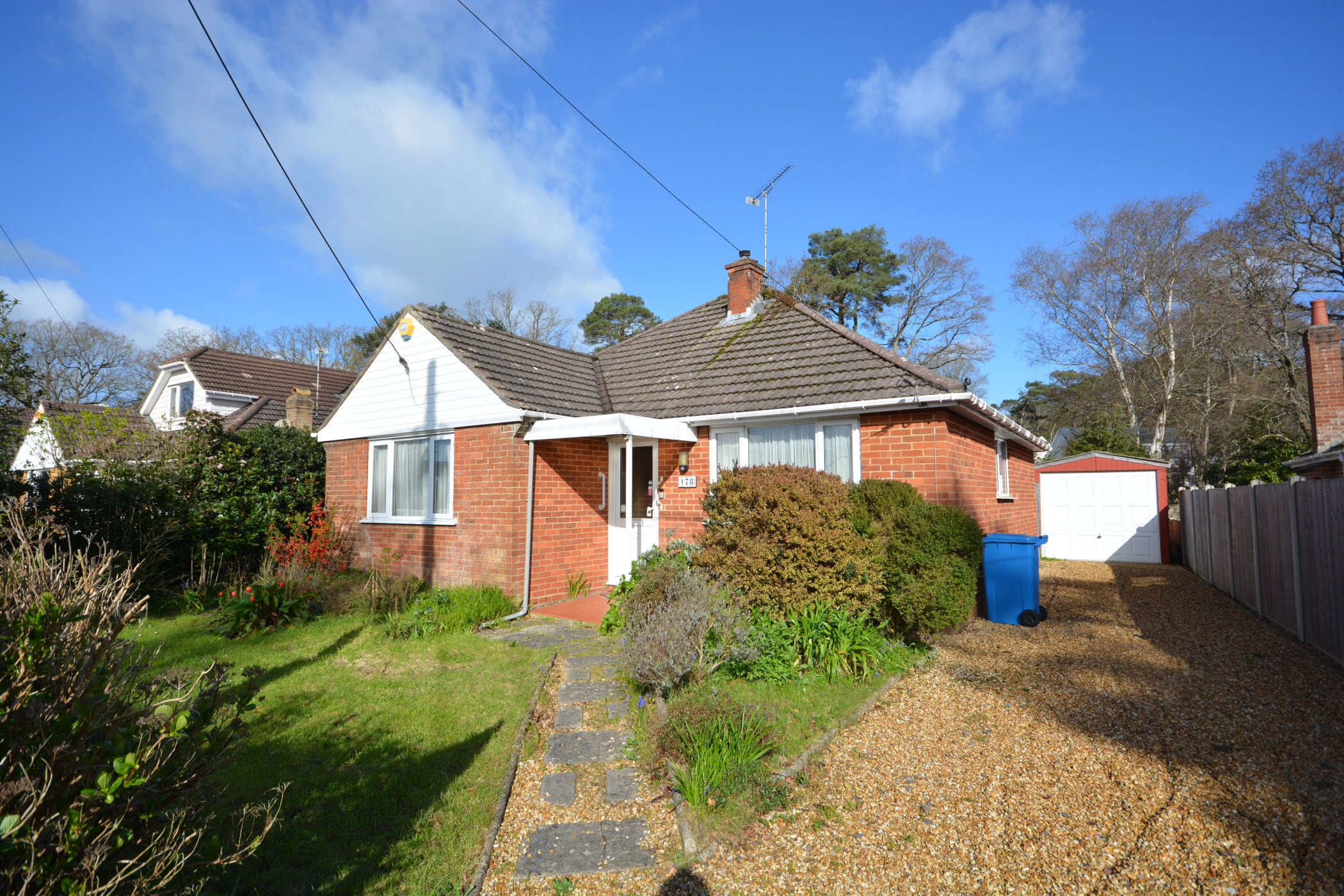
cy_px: 448
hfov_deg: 90.0
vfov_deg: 67.4
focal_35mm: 18
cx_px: 672
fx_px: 672
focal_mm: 12
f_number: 8
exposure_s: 1/250
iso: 100
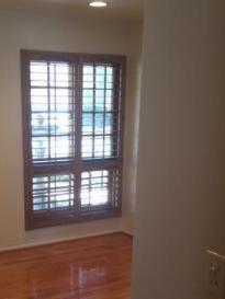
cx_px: 74
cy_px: 210
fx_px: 442
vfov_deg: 36.9
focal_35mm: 51
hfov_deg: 28.4
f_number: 2.2
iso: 50
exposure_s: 1/30
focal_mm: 4.15
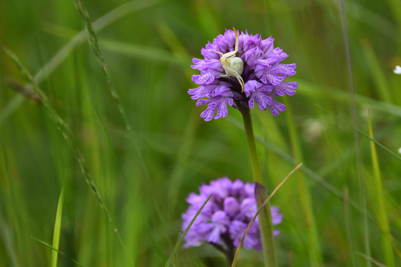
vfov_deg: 1.5
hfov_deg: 2.3
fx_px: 10024
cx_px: 200
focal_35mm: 900
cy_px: 134
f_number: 6.3
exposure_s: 1/1000
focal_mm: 600
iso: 1400
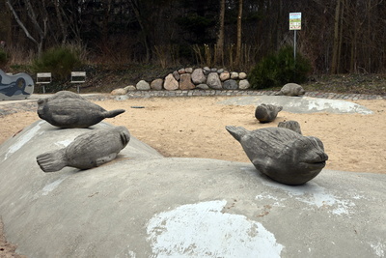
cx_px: 193
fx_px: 483
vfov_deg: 29.9
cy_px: 129
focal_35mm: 45
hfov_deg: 43.6
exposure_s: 1/320
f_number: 6.3
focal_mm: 30
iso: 100
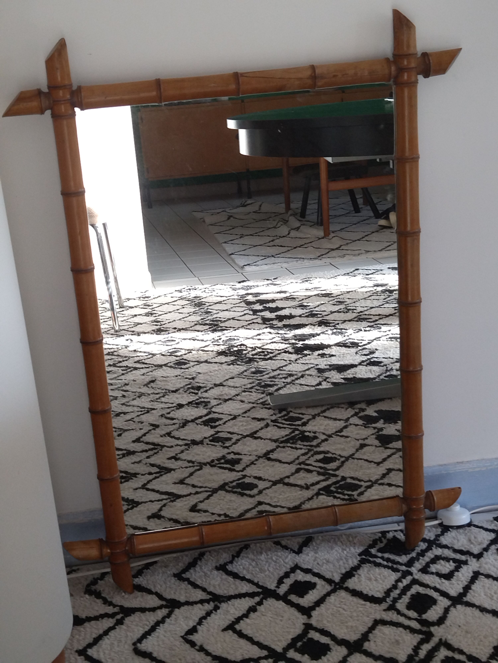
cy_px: 332
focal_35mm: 27
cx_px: 249
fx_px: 518
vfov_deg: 65.3
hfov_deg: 51.4
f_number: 1.79
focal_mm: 4.74
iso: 116
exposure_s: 1/50
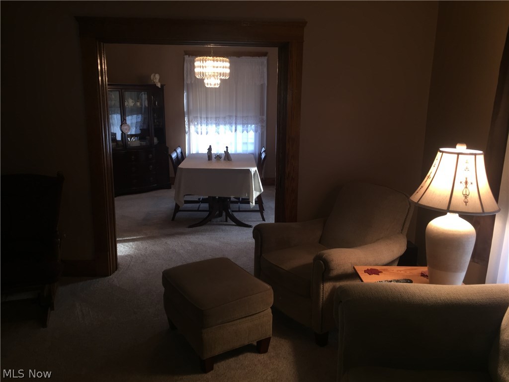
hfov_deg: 61.7
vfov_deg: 48.2
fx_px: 426
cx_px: 254
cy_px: 191
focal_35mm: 29
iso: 40
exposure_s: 1/30
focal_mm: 4.15
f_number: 2.2
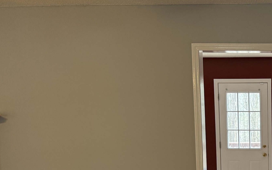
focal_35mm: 58
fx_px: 430
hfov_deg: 31.6
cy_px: 179
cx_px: 290
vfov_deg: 21.4
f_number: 1.78
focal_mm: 6.76
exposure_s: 1/120
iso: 200
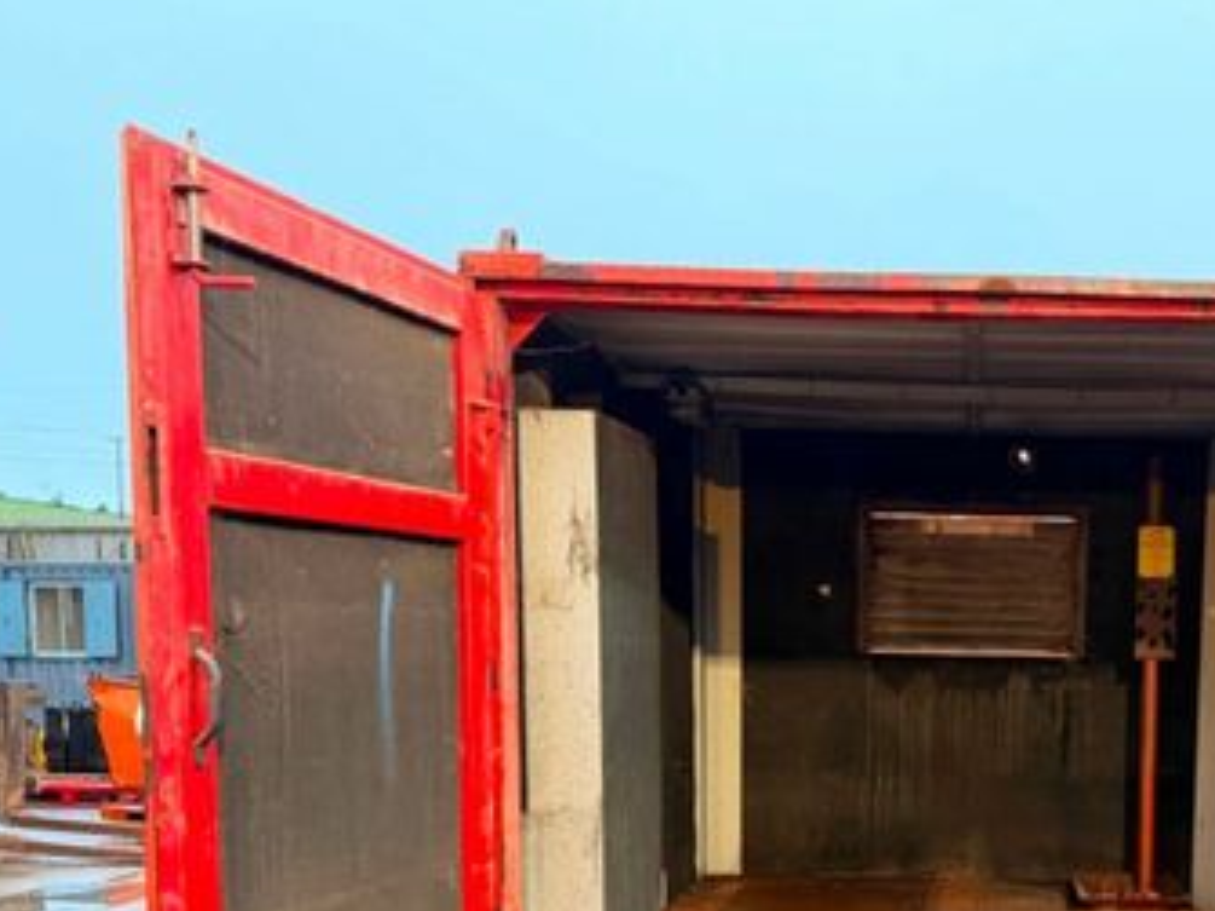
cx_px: 994
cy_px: 780
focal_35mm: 43
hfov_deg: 41.7
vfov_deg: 32.3
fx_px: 1509
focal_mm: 6.76
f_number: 1.78
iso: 250
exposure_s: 1/50
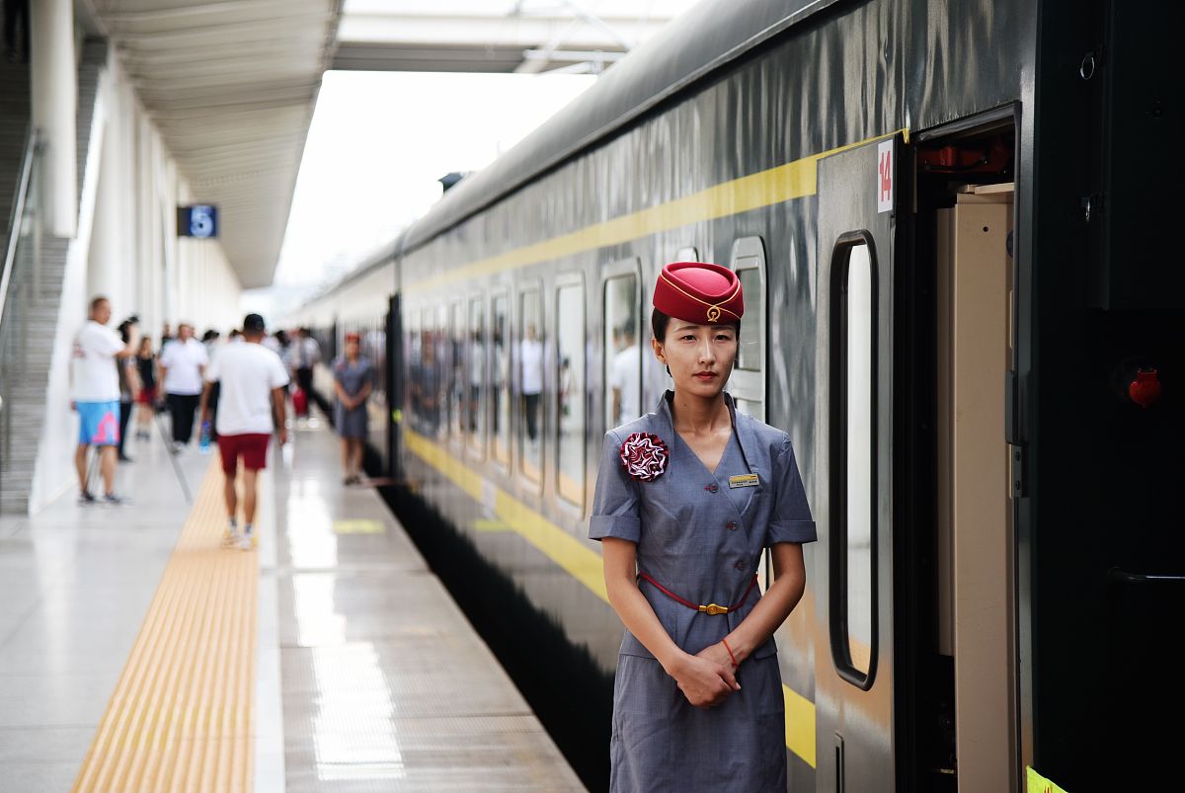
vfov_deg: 14.9
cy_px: 396
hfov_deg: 22.1
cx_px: 592
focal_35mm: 92
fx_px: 3032
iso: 400
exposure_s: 1/400
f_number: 4
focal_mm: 92
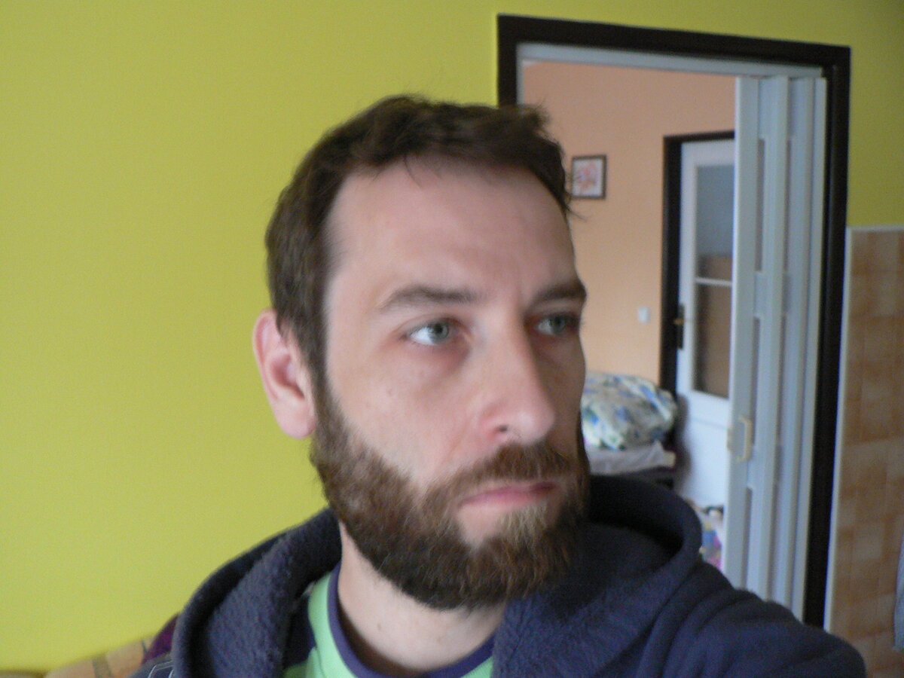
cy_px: 339
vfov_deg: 40.7
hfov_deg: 52.6
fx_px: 914
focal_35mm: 35
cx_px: 452
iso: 200
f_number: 2.8
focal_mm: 6
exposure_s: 1/13
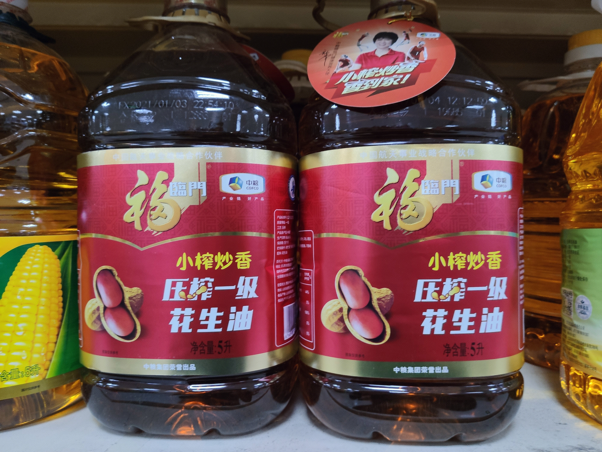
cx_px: 301
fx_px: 452
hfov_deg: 67.3
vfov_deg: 53.1
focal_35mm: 26
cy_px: 226
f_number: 1.75
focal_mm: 4.75
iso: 553
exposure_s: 1/50
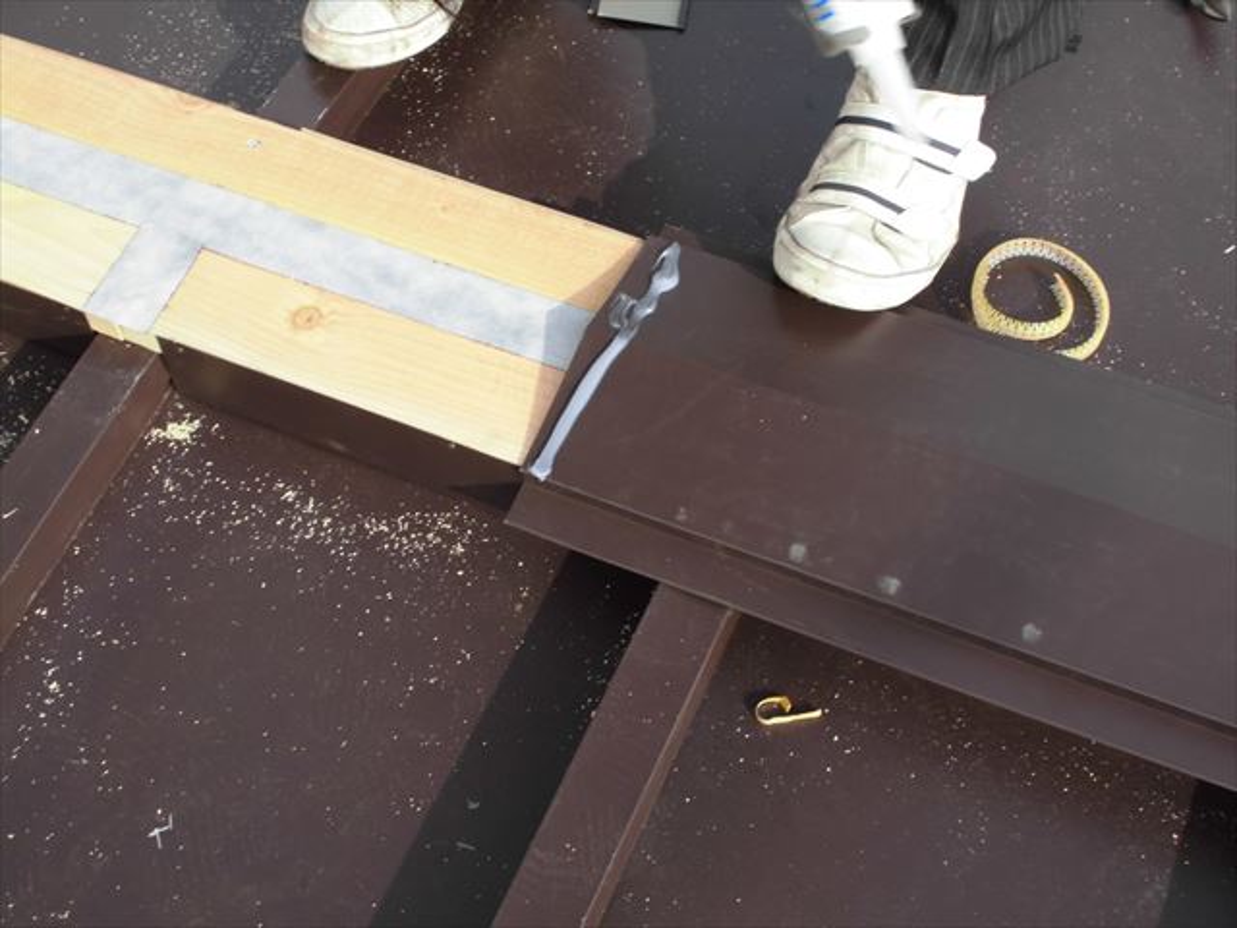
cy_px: 464
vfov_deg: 26.1
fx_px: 2001
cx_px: 618
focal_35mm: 56
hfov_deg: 34.3
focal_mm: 10.1
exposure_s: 1/125
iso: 100
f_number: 5.2
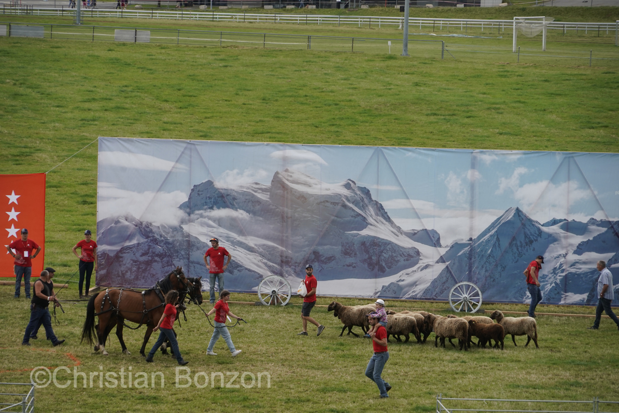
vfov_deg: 6.7
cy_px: 207
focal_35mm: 206
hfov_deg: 10.0
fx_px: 3542
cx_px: 310
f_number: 9
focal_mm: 205
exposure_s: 1/500
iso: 800
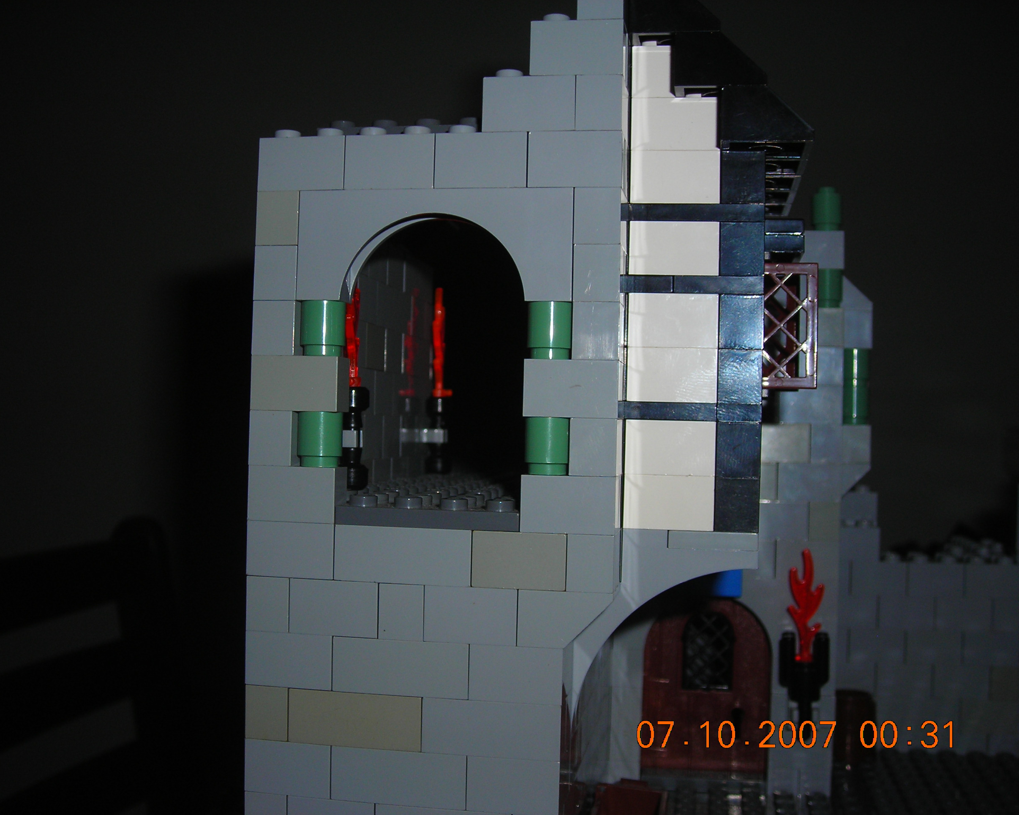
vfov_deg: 34.9
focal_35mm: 43
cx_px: 478
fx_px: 1297
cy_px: 410
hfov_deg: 42.9
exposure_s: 1/60.1
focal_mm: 6.8
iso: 50
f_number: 6.6
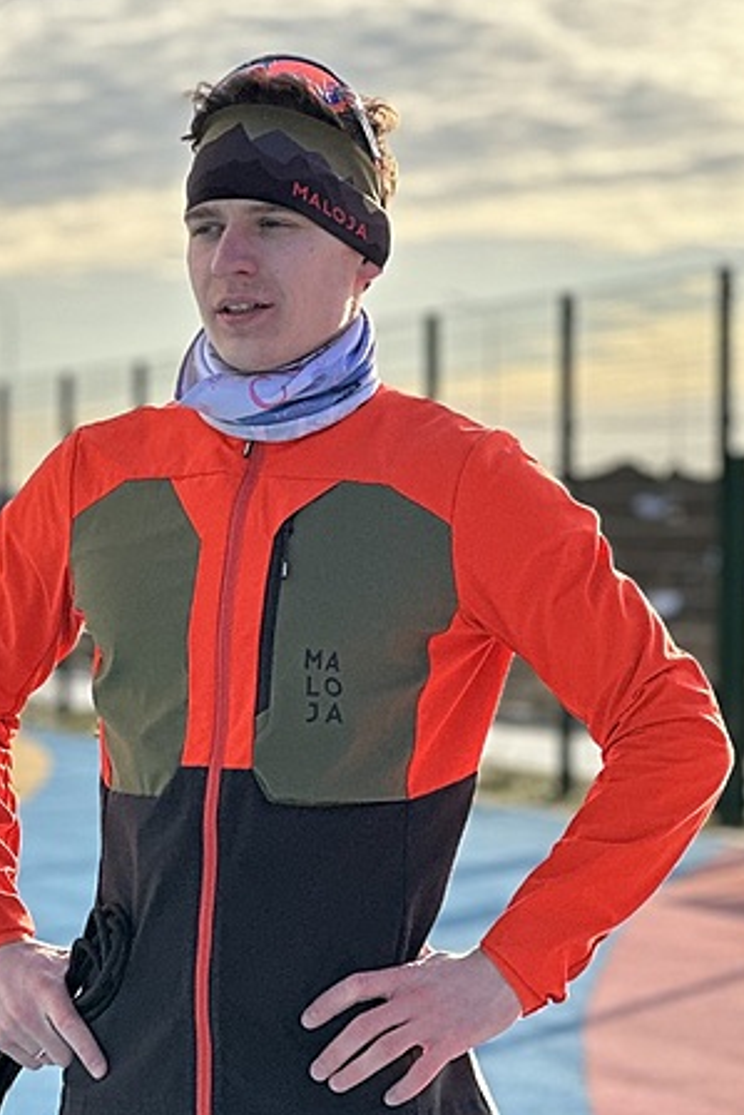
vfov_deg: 14.3
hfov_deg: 9.6
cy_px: 540
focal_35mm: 143
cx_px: 209
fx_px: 4429
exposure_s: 1/815
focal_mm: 9
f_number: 2.8
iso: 32
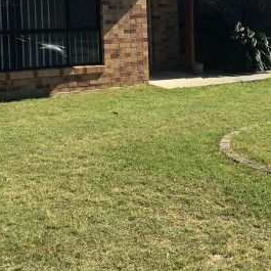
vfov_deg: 27.1
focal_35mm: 62
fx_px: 549
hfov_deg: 27.6
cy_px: 45
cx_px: 169
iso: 25
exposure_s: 1/1115
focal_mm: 4.15
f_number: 2.2
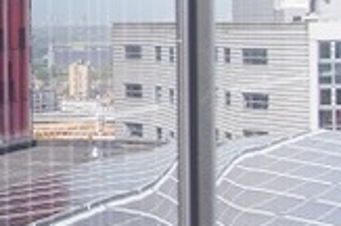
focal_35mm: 193
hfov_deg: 9.7
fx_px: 1825
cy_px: 16
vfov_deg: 7.1
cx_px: -425
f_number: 13
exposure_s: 1/60
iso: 250
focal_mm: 24
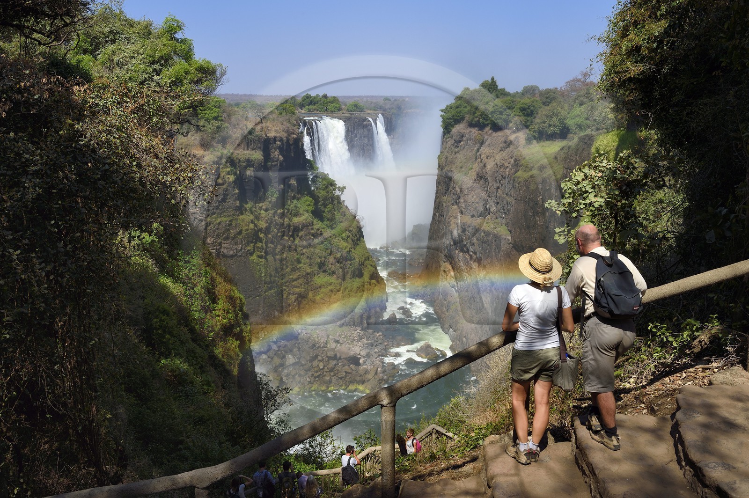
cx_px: 374
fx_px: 644
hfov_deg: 60.3
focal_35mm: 31
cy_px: 249
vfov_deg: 42.3
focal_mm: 31
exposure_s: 1/250
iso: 200
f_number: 13
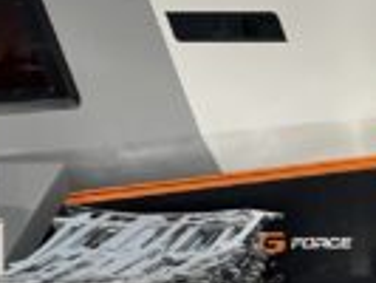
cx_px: 373
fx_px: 957
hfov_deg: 21.5
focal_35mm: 88
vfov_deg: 16.8
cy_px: 99
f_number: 1.6
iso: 100
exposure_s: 1/50
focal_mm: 4.2
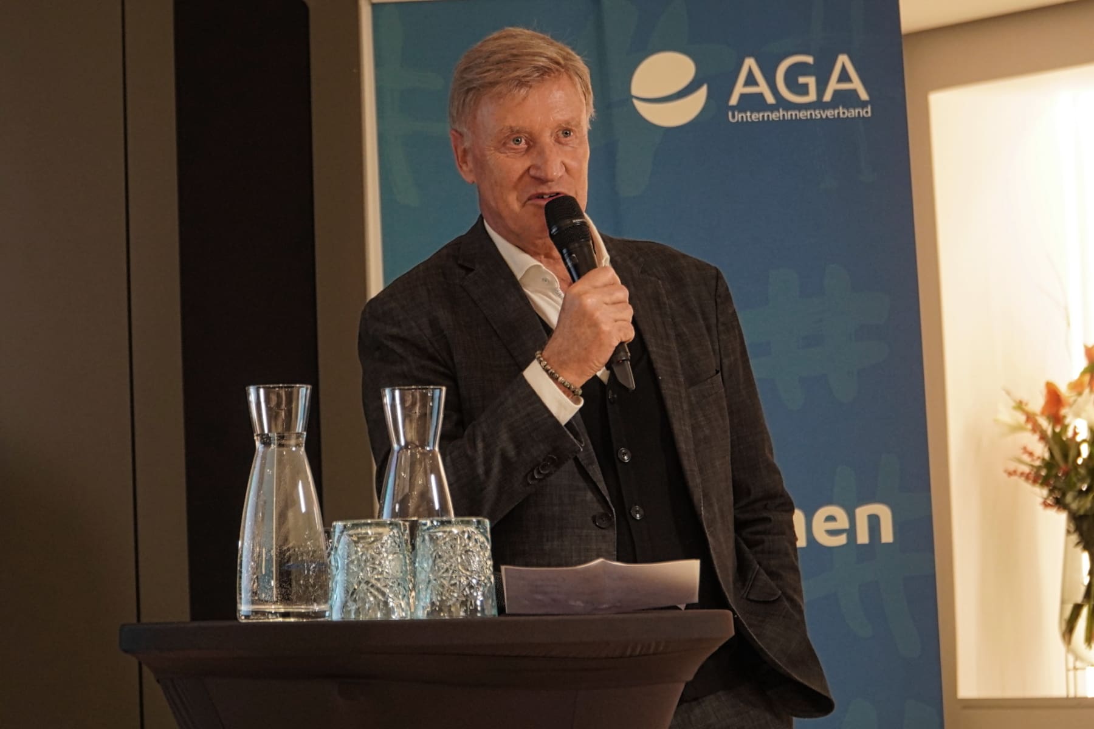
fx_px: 2826
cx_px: 547
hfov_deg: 21.9
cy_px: 364
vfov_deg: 14.7
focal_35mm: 93
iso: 800
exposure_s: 1/100
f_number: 4
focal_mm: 62
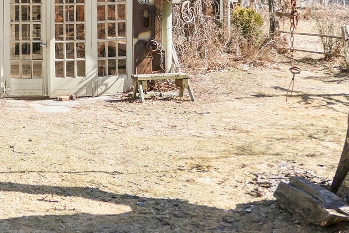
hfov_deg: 23.1
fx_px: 805
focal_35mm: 83
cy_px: -65
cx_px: -29
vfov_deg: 15.7
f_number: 2.8
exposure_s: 1/800
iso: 125
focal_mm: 11.2
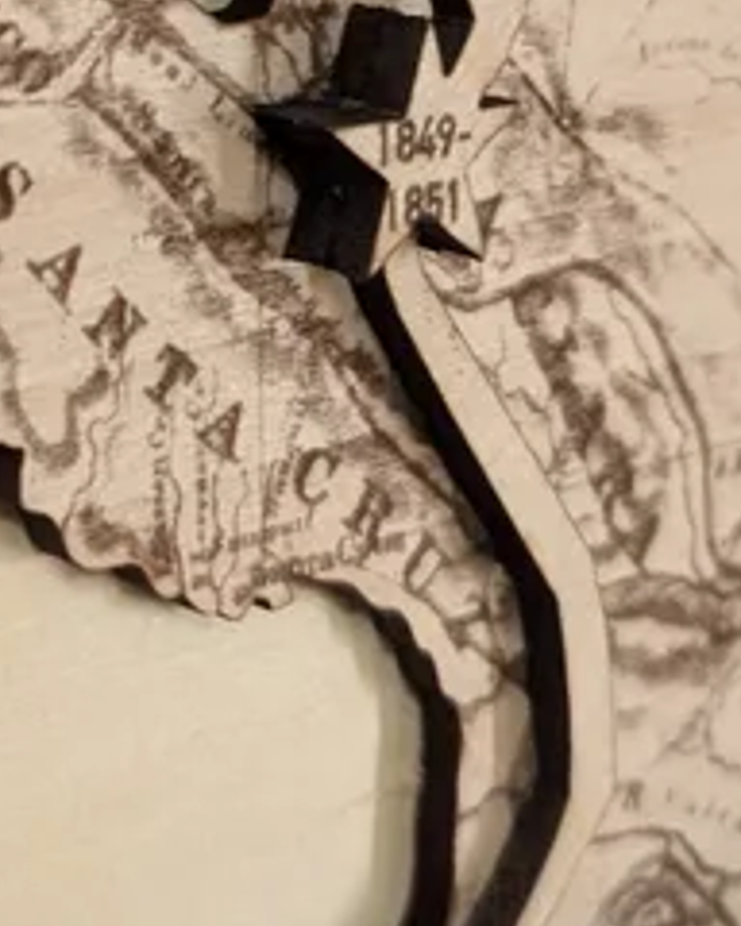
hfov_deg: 14.6
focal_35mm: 104
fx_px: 2851
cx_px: 31
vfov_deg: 17.7
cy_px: -156
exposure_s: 1/90
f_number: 1.68
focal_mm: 6.9
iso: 1748
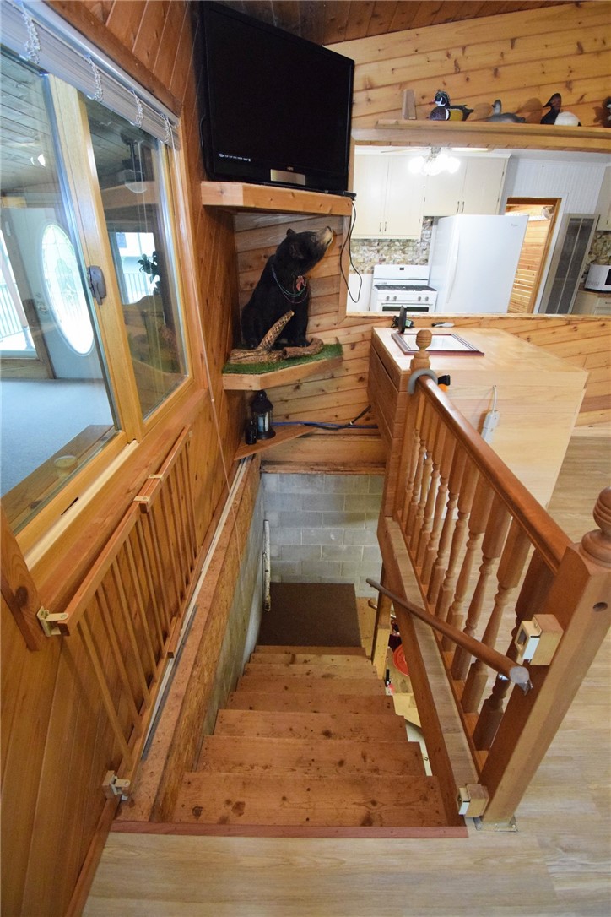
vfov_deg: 100.4
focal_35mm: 15
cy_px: 458
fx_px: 382
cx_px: 306
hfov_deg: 77.3
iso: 6400
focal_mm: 10
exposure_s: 1/60
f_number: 4.5
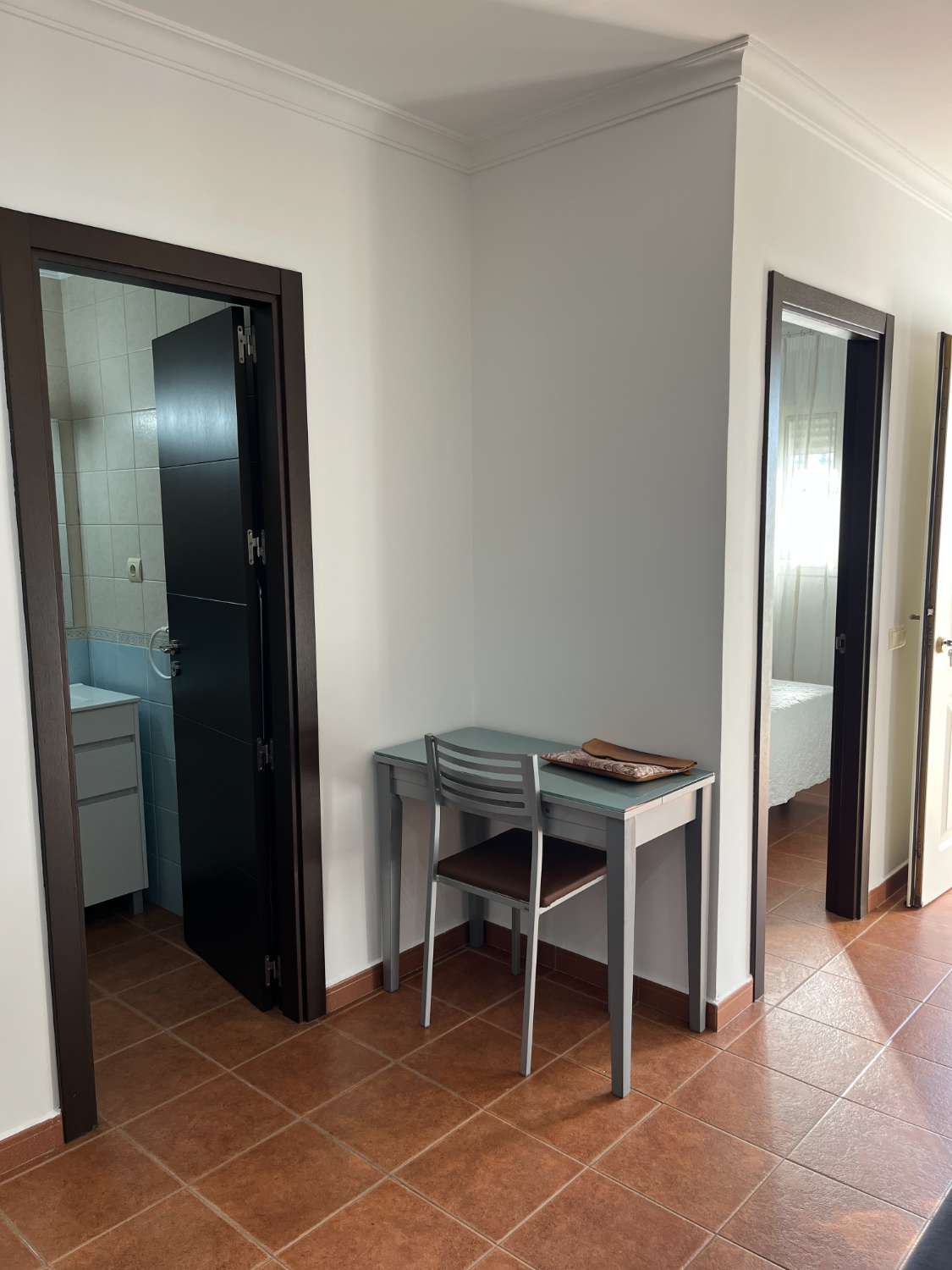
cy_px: 635
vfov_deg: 67.3
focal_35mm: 26
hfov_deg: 53.1
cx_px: 476
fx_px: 953
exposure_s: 1/121
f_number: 1.6
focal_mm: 5.1
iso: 50
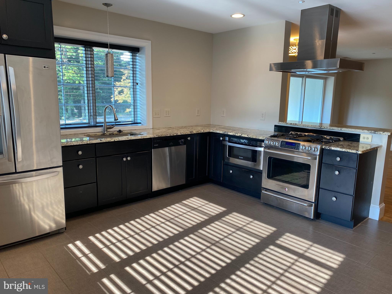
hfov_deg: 67.3
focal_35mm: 26
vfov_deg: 53.1
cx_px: 196
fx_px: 294
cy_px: 147
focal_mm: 4.25
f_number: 1.8
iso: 80
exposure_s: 1/120
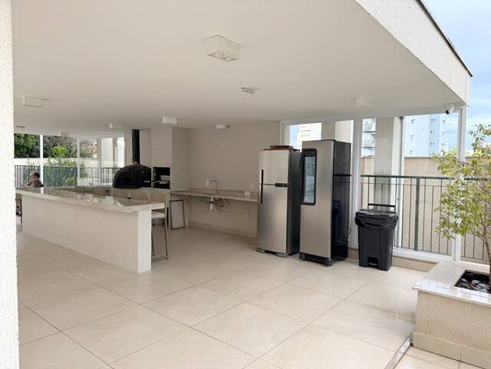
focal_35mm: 24
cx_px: 246
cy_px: 184
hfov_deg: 71.6
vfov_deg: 56.8
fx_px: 340
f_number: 1.78
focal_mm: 6.76
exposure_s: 1/671
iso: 100
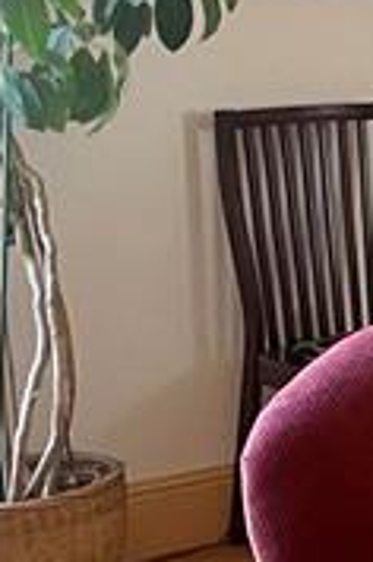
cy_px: 183
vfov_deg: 13.2
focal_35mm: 156
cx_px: 1356
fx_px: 2434
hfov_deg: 7.1
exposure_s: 1/60
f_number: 1.6
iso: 320
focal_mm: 4.2
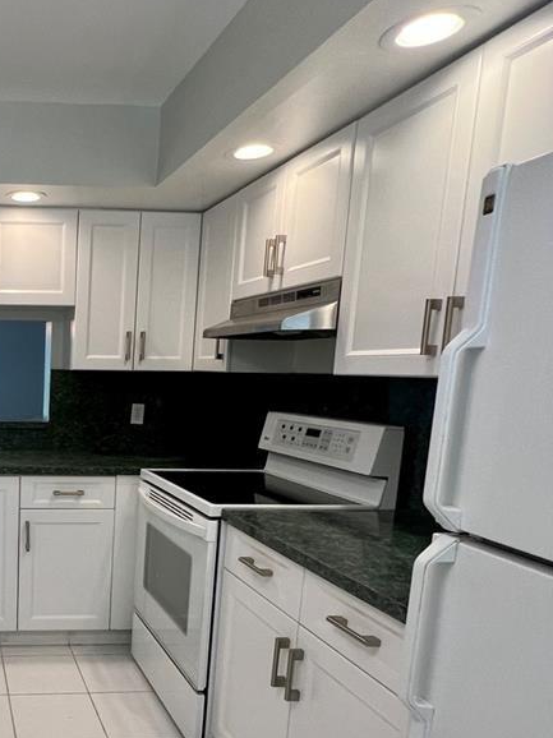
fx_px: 576
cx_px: -17
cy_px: 465
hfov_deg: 43.1
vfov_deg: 64.3
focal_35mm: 27
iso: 80
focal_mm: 1.57
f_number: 1.8
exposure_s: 1/120
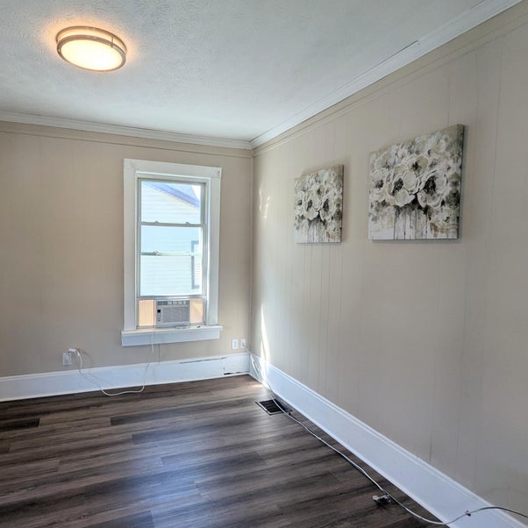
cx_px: 204
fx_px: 345
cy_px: 264
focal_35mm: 20
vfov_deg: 74.8
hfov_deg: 73.8
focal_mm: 2.35
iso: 63
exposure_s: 1/256
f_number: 2.2
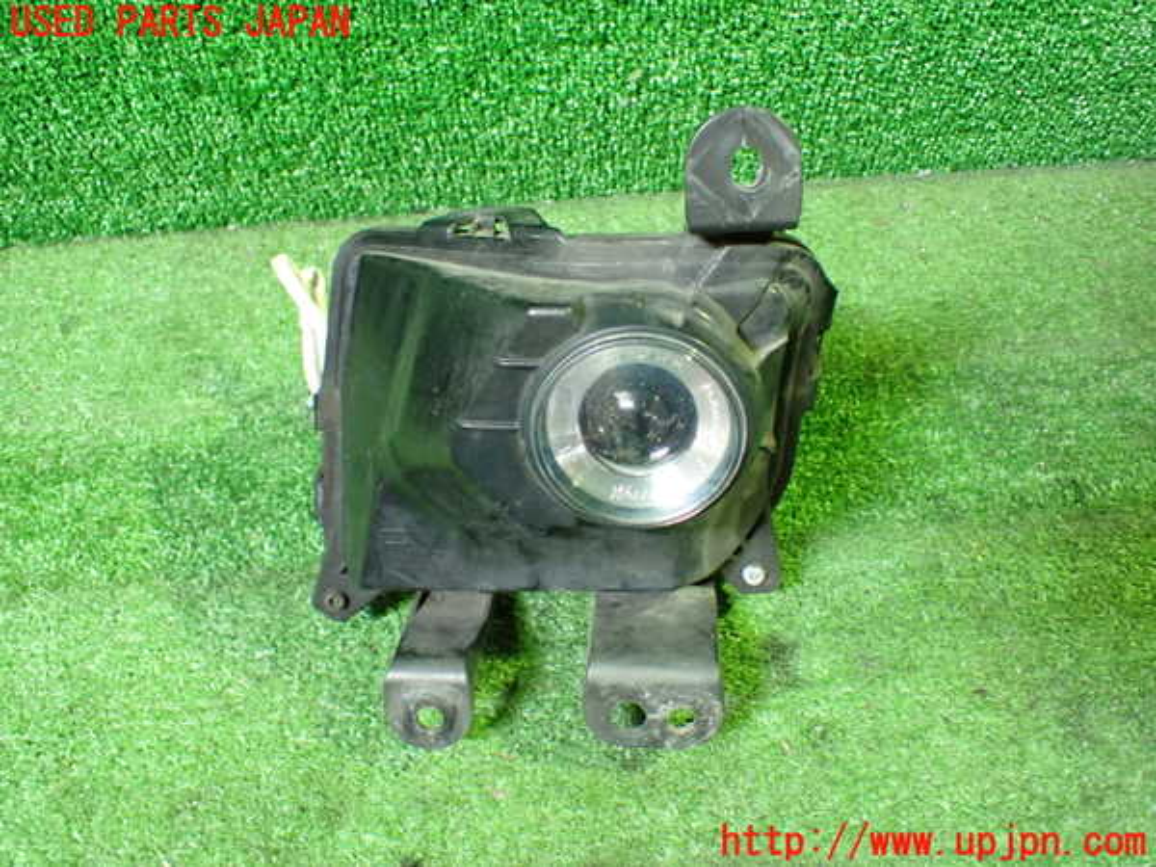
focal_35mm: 30
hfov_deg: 60.0
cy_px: 434
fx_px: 1002
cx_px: 578
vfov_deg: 46.8
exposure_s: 1/30
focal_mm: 5.4
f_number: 2.3
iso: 800
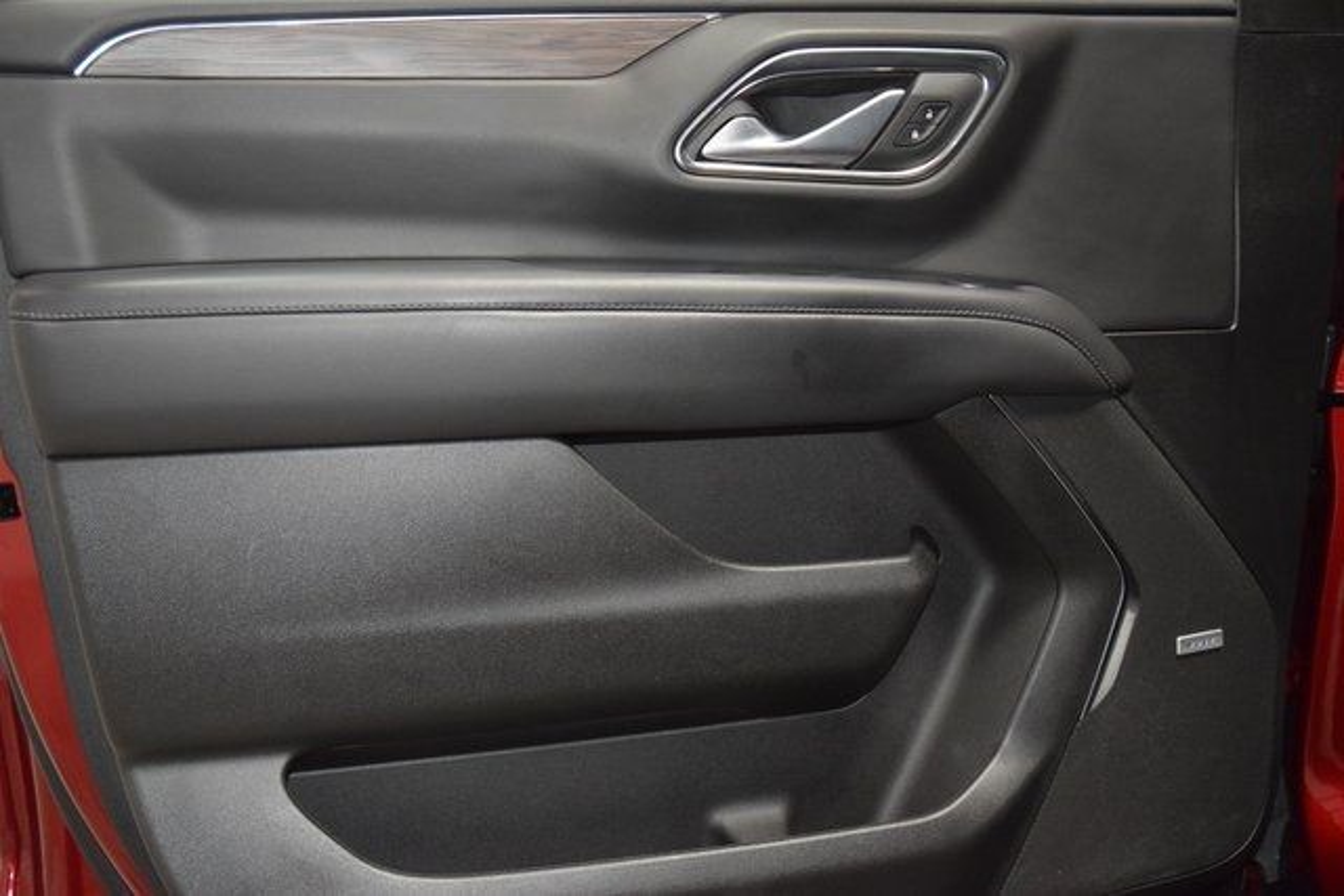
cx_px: 672
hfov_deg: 53.1
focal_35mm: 36
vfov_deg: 36.9
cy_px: 448
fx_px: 1344
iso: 2800
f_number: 3.8
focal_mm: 24
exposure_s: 1/100
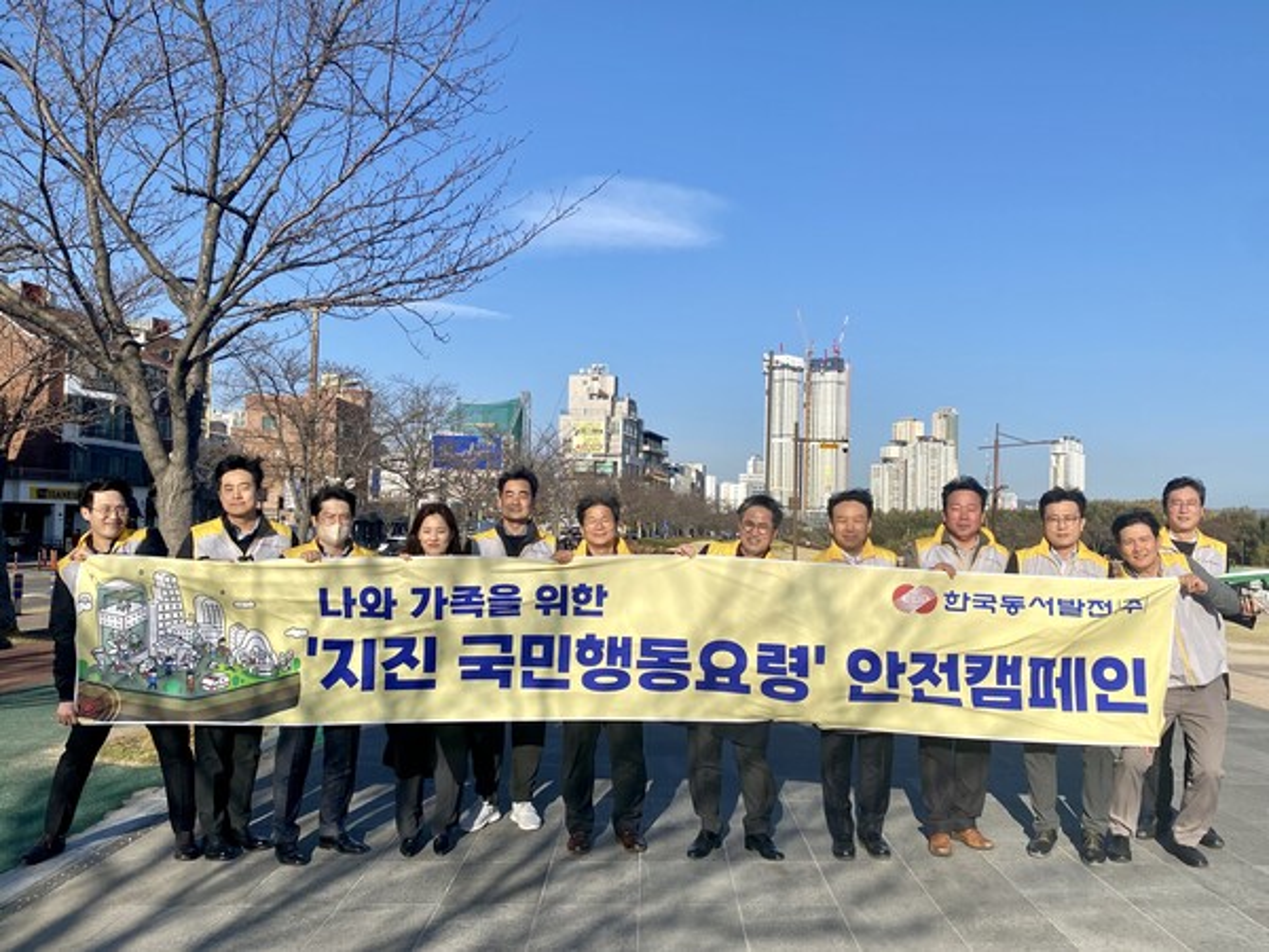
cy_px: 476
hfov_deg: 67.3
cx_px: 634
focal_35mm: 26
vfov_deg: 53.1
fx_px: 953
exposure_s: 1/3731
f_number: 1.8
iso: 32
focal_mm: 4.25
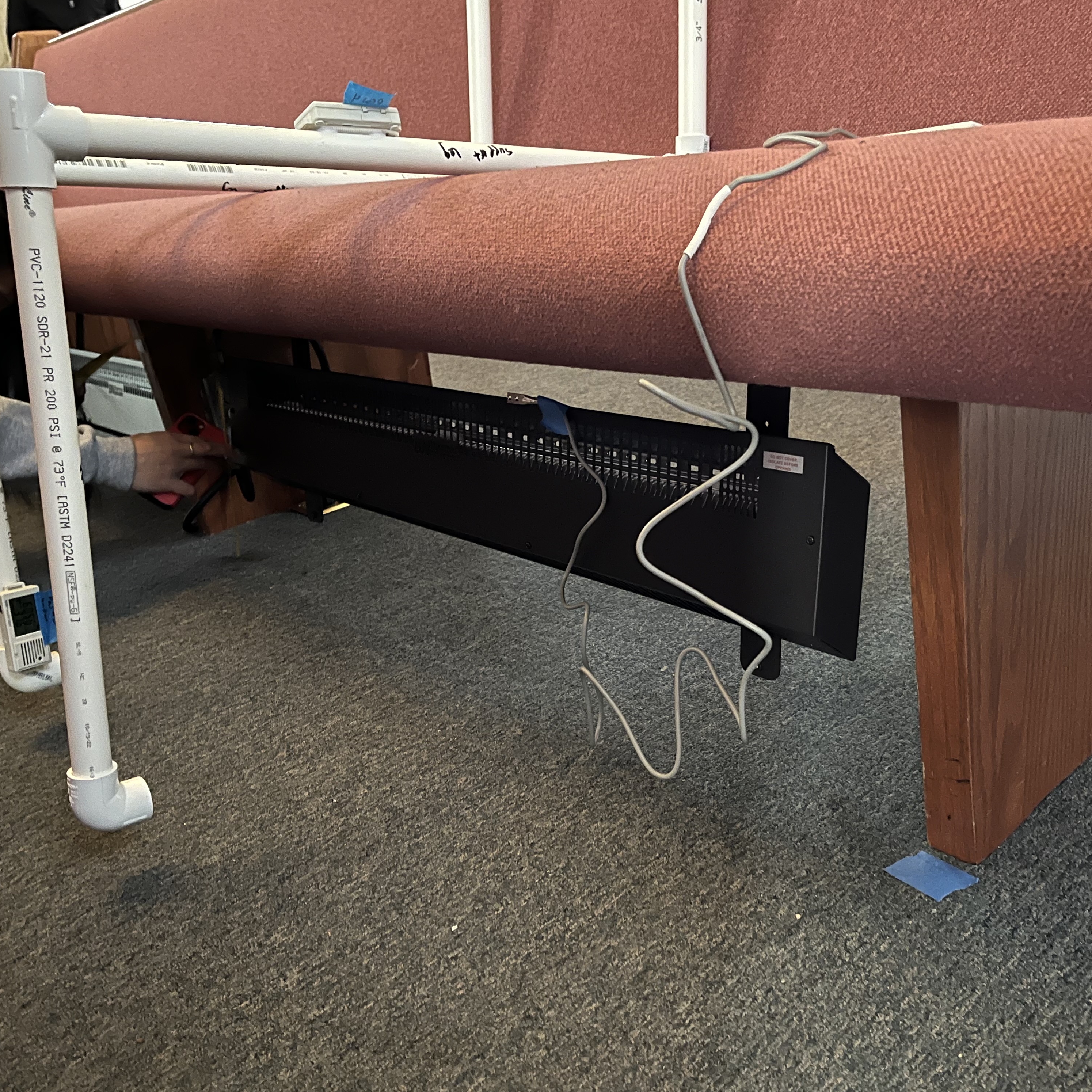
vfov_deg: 52.5
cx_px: 560
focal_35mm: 31
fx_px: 1106
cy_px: 546
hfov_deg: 52.5
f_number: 1.6
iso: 800
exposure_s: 1/12
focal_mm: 5.1
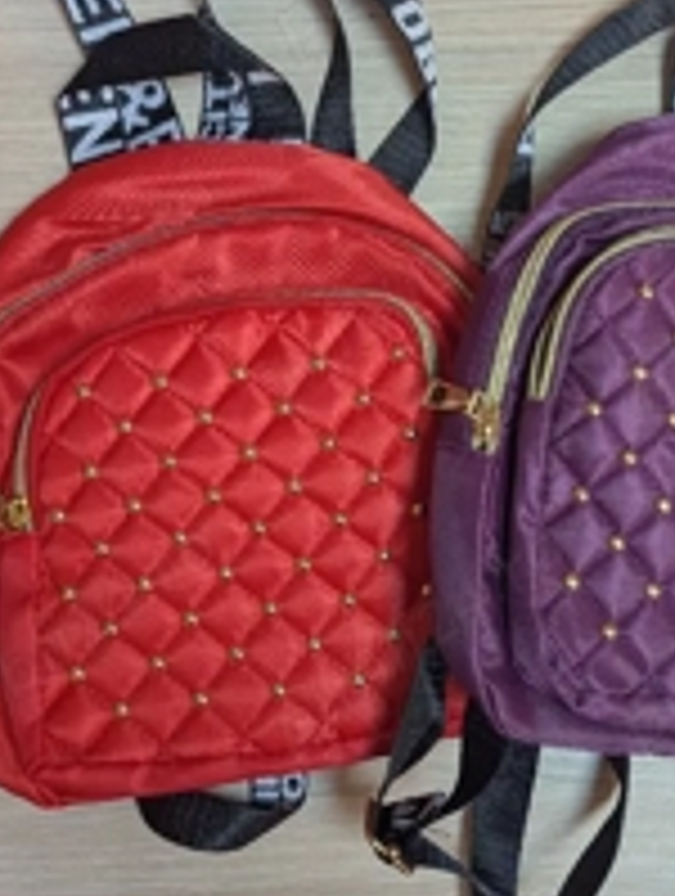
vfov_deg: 39.3
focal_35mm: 48
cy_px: 338
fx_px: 1244
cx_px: 508
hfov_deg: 29.9
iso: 119
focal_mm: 6.81
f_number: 1.85
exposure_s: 1/50
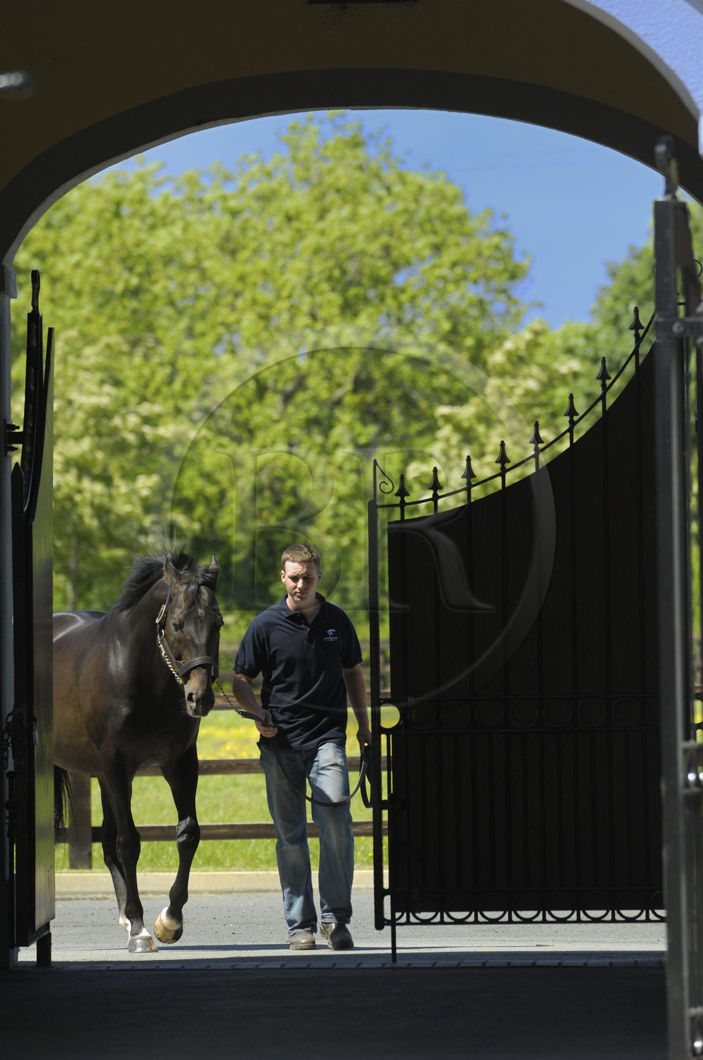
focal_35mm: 300
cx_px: 352
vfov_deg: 6.9
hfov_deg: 4.6
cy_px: 530
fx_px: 8814
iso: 100
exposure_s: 1/320
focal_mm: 200
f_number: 4.8
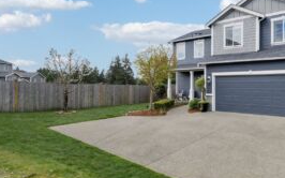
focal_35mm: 23
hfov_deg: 72.4
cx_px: 210
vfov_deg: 52.7
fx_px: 179
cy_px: 76
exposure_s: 1/60
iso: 100
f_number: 9
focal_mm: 10
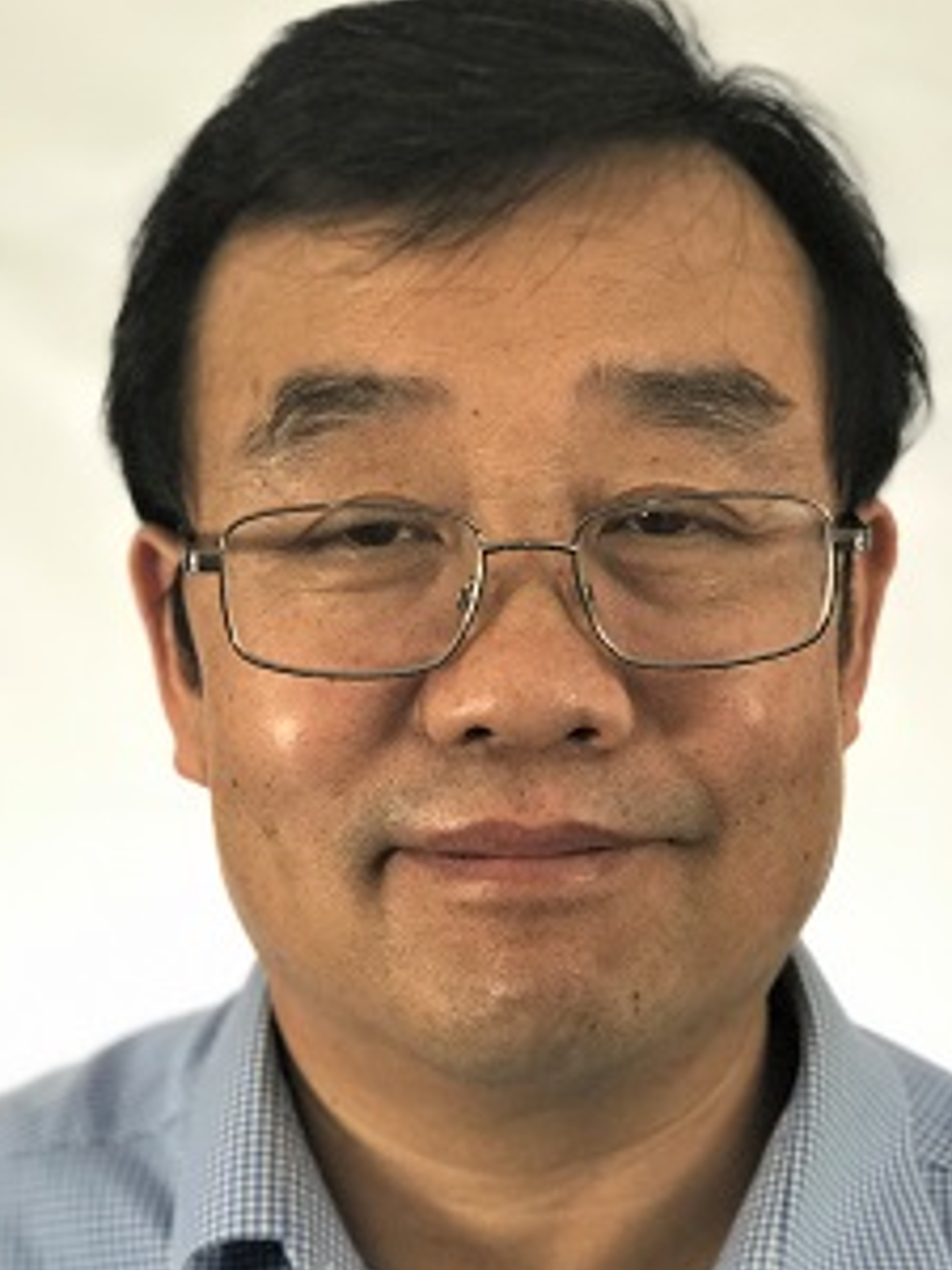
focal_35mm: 76
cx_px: 474
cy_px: 711
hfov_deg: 19.4
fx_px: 2787
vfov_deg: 25.6
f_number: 2.8
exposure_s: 1/60
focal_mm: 6.6
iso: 160
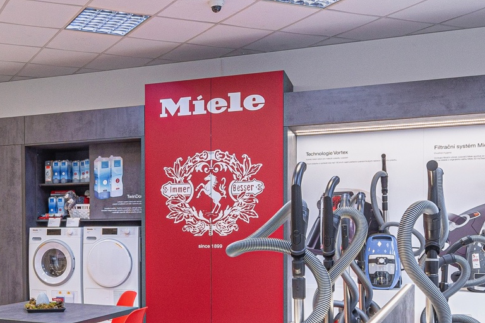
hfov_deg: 41.7
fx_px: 606
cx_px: 97
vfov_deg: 29.6
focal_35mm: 45
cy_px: 227
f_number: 8
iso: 100
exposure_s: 1/5
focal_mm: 10
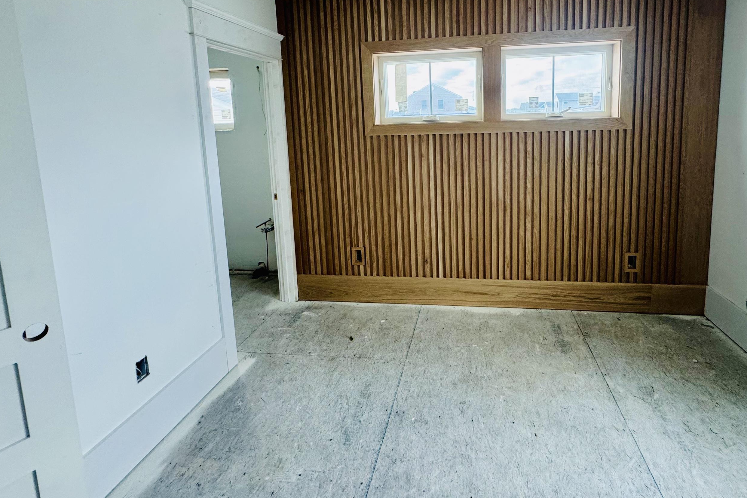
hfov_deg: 89.3
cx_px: 430
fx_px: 373
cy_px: 165
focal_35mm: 18
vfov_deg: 65.6
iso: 200
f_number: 2.2
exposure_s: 1/99
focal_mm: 2.22
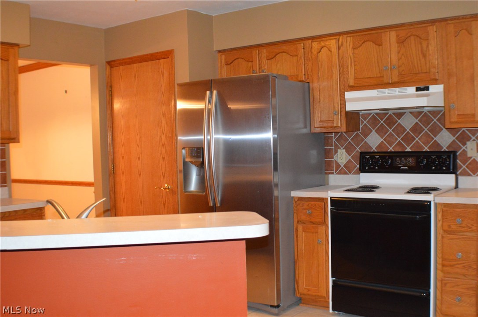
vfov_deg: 26.4
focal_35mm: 51
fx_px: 676
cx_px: 239
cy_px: 158
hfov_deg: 38.9
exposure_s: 1/60
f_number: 5
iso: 2800
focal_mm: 34
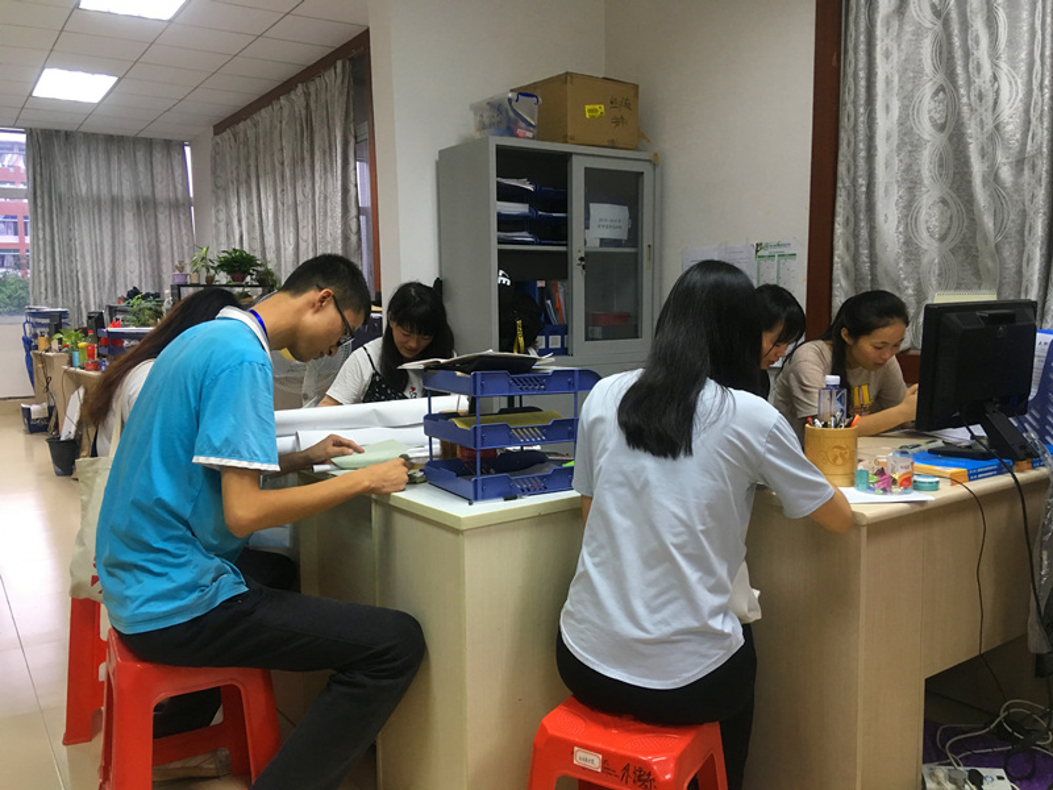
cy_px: 395
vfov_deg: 48.2
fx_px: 882
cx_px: 526
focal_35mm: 29
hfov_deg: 61.7
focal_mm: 4.15
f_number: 2.2
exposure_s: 1/33
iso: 160
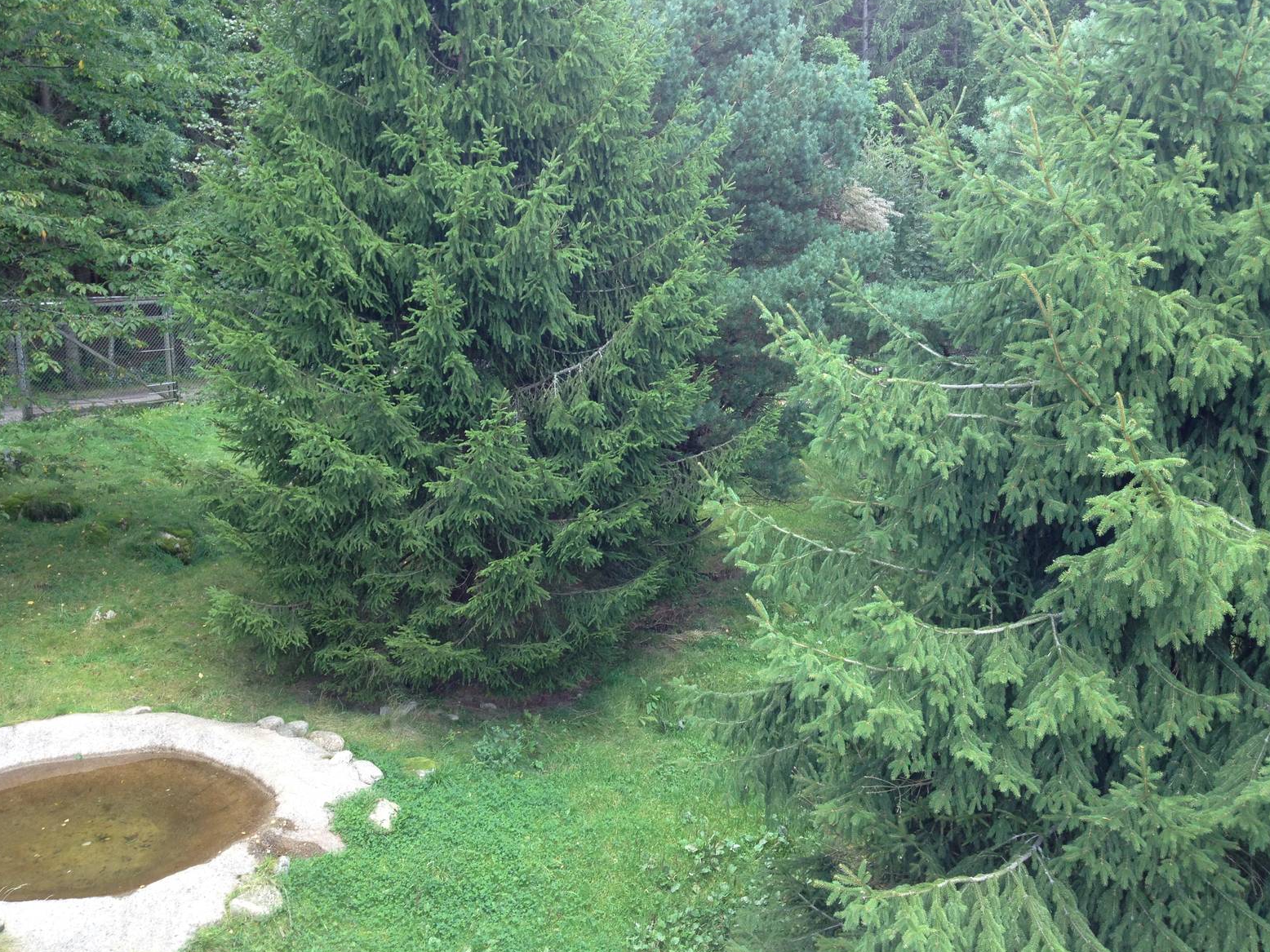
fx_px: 1321
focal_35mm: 36
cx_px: 635
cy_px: 472
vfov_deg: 39.7
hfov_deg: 51.4
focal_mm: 4.28
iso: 50
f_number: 2.4
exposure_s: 1/60
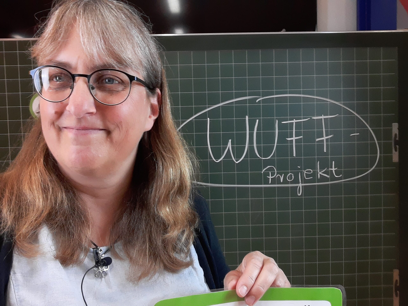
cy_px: 153
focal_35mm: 32
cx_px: 204
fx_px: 377
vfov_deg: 44.2
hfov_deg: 56.8
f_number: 2
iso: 160
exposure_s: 1/50
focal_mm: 2.66
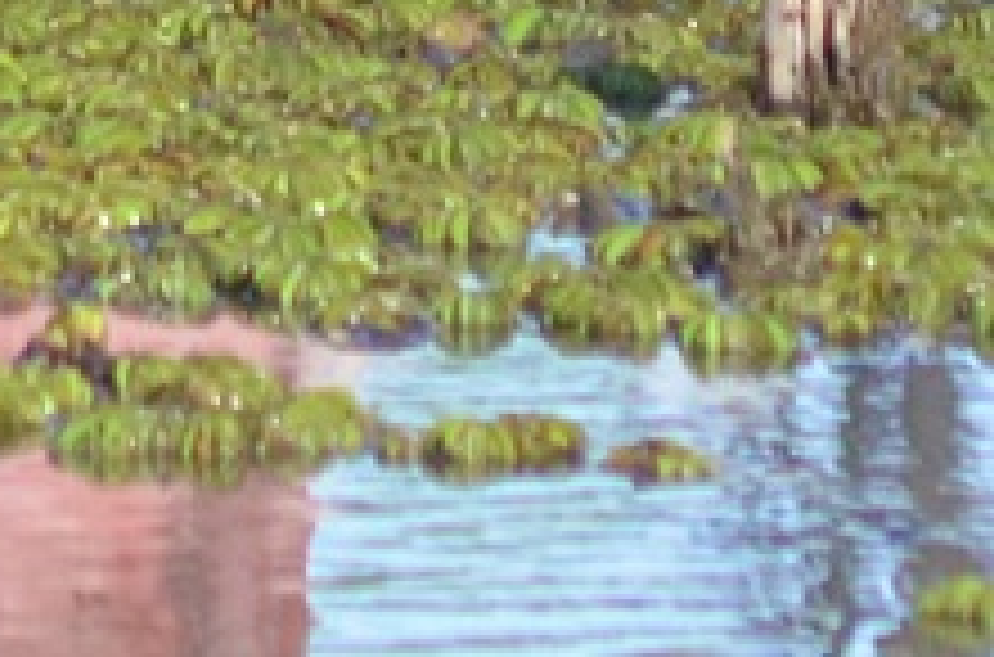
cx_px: 670
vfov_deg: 0.7
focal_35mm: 2083
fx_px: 57350
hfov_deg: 1.0
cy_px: -508
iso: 640
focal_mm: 300
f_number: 5.6
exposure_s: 1/1000
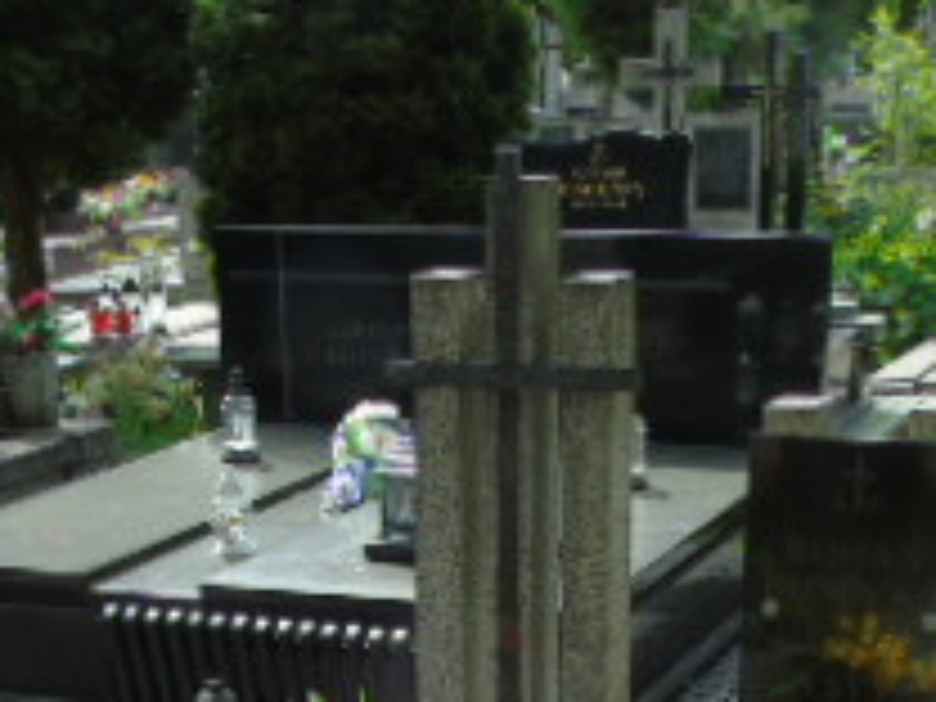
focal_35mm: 77
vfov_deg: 17.2
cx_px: 446
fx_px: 2082
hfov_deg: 25.3
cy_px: 1058
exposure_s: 1/320
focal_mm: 4.4
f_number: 3.4
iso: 80
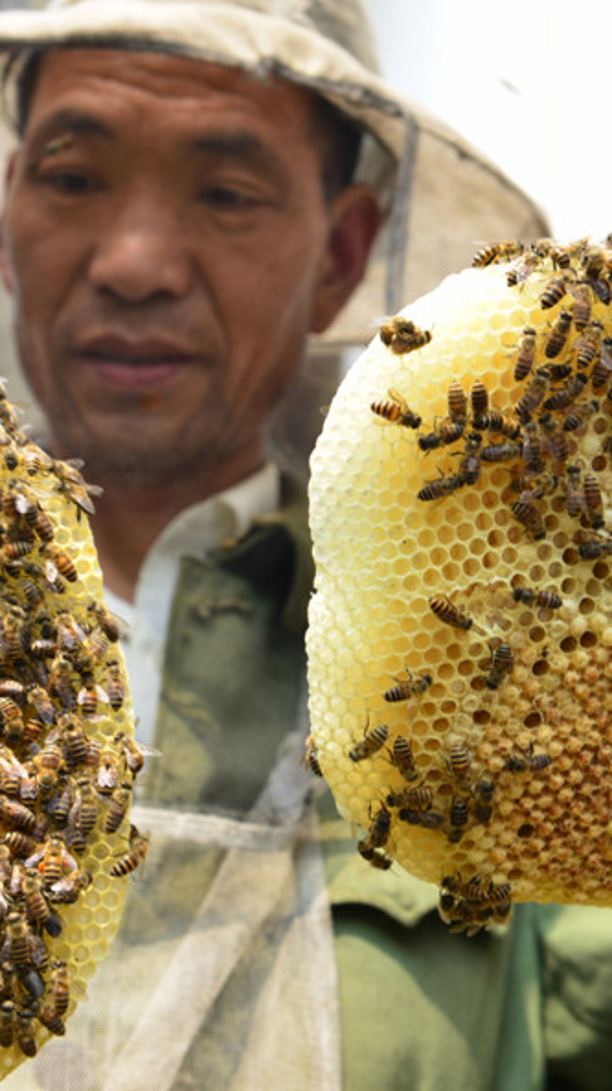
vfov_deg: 30.2
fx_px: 2022
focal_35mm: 70
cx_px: 244
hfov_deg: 17.2
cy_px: 541
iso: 100
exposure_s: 1/80
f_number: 6.3
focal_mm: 44
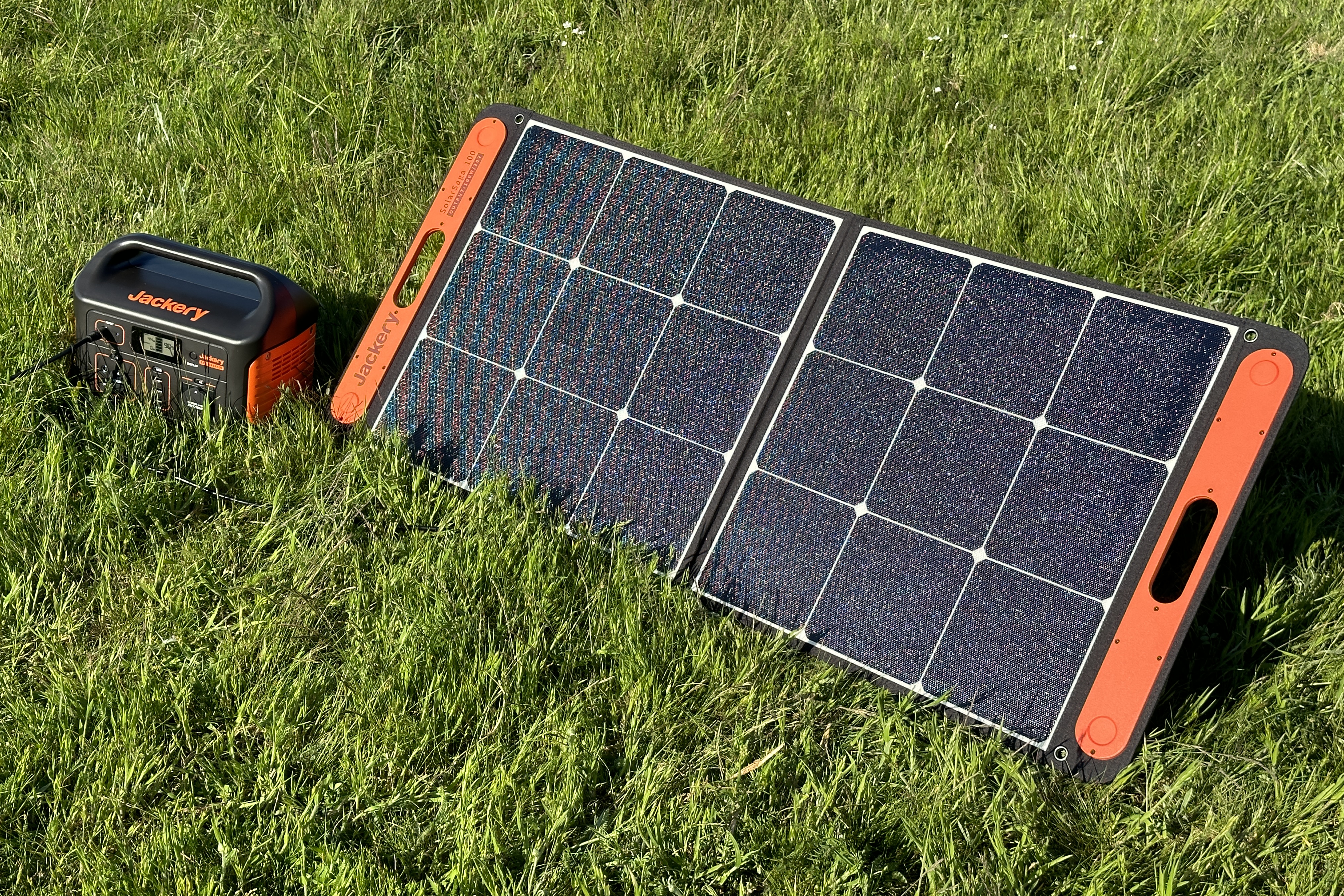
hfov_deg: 39.6
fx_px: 1867
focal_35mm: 50
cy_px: 415
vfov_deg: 27.0
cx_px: 672
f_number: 1.78
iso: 64
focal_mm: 6.86
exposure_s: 1/1880
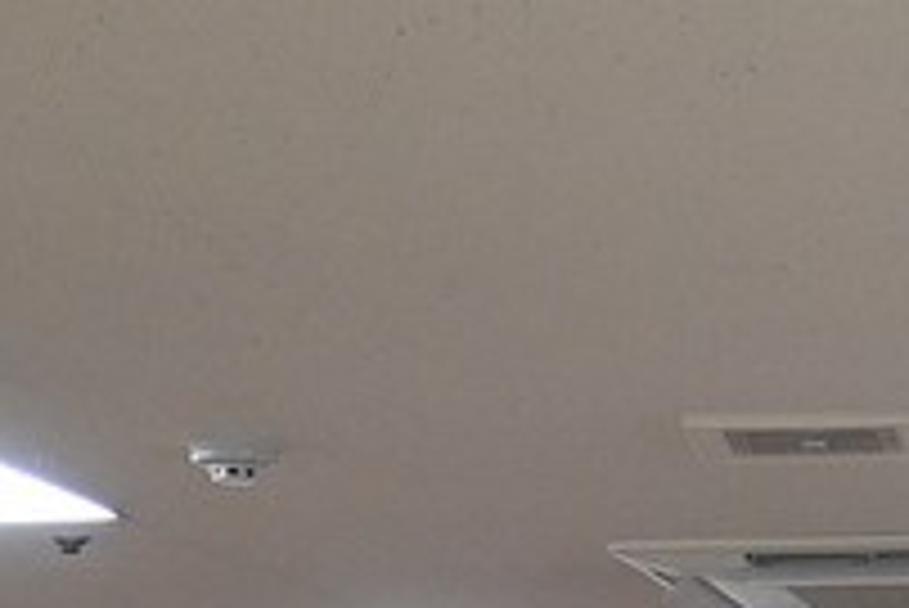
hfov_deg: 9.9
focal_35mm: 199
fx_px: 5032
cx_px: 1436
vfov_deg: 6.5
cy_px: 1525
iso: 800
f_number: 4
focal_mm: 21
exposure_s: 1/125
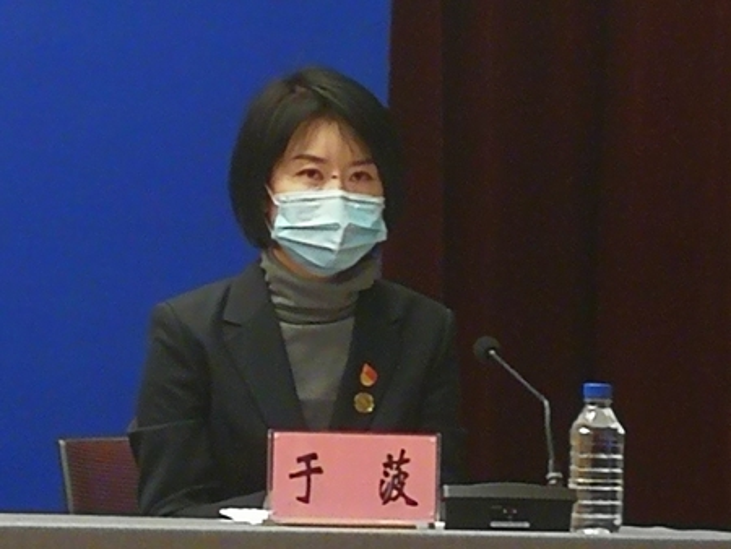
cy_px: 274
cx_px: 366
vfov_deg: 5.5
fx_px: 5705
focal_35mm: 270
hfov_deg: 7.3
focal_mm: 3.95
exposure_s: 1/33.3
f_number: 2.2
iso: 160
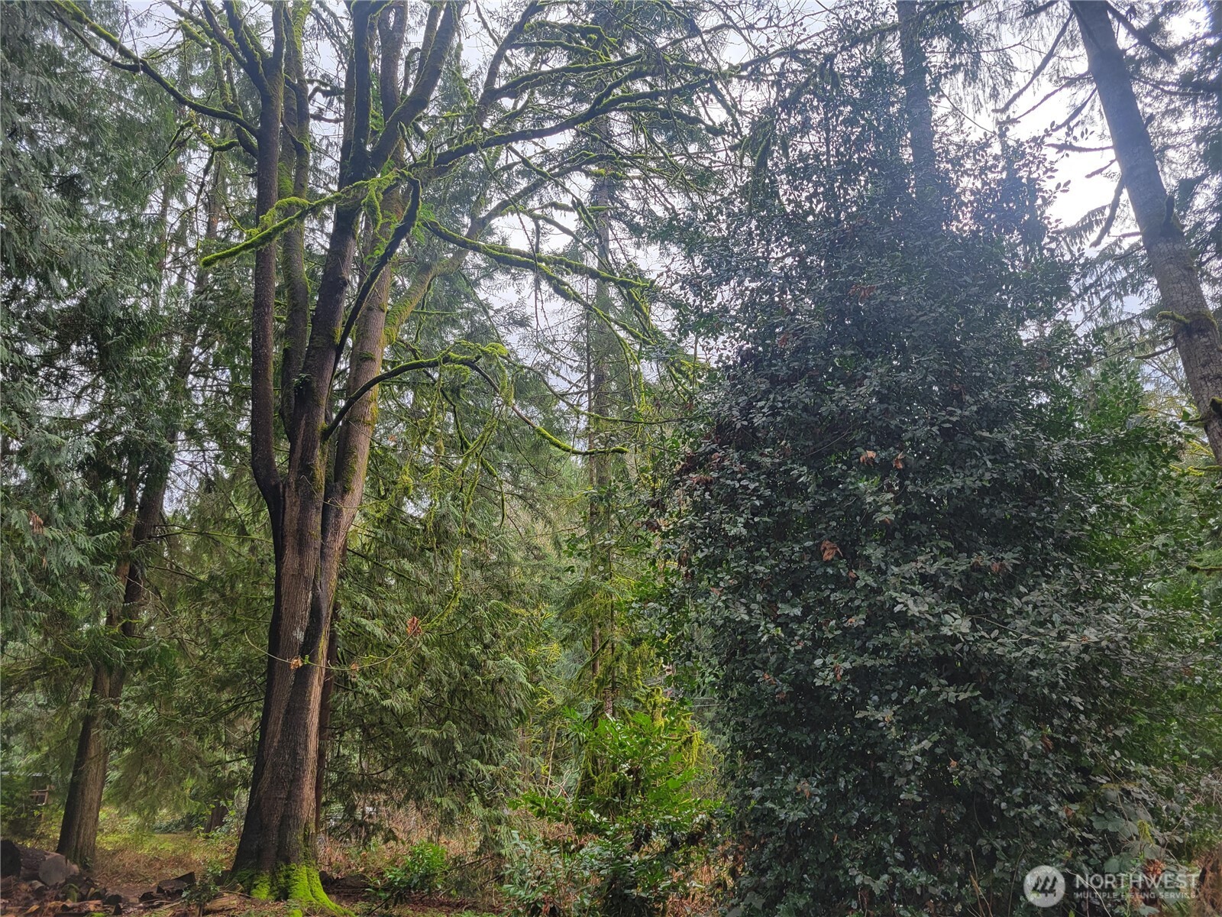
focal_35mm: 26
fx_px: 918
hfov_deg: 67.3
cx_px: 611
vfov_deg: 53.1
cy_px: 458
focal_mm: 5.4
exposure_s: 1/239
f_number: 1.8
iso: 40
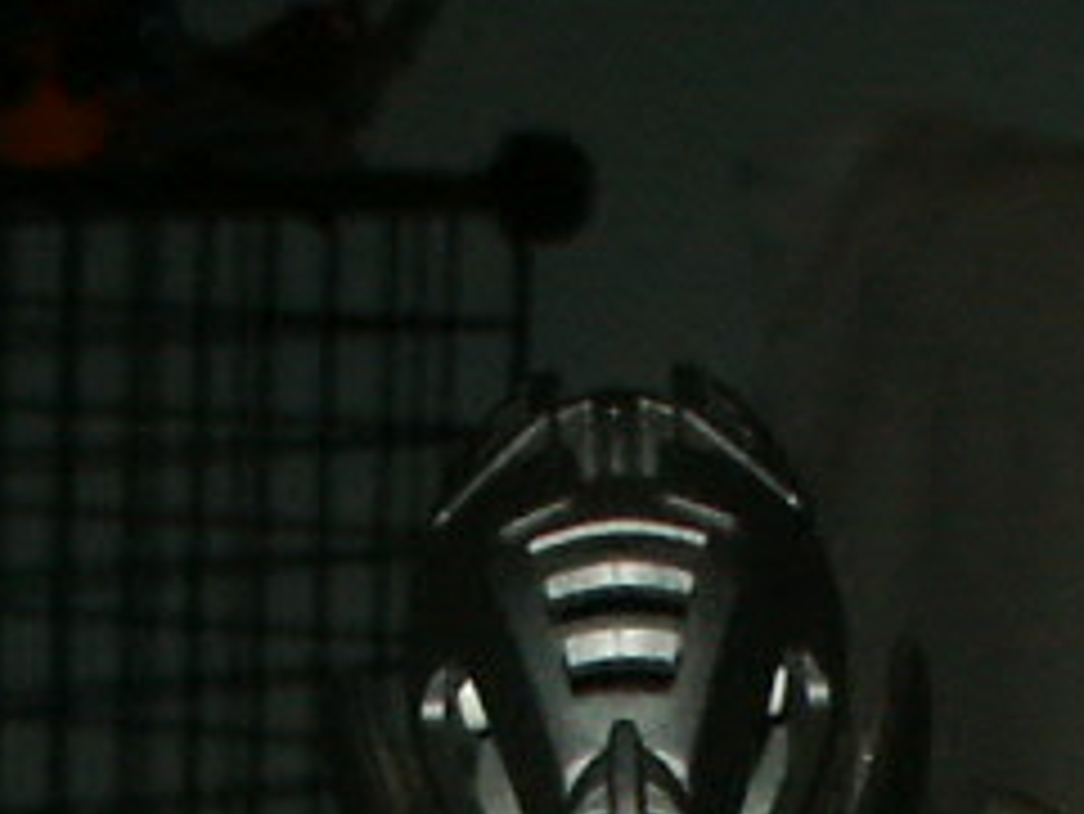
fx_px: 7989
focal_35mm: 255
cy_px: 2015
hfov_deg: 7.8
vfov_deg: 5.6
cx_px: 319
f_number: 8
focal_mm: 9.9
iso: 200
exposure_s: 1/45
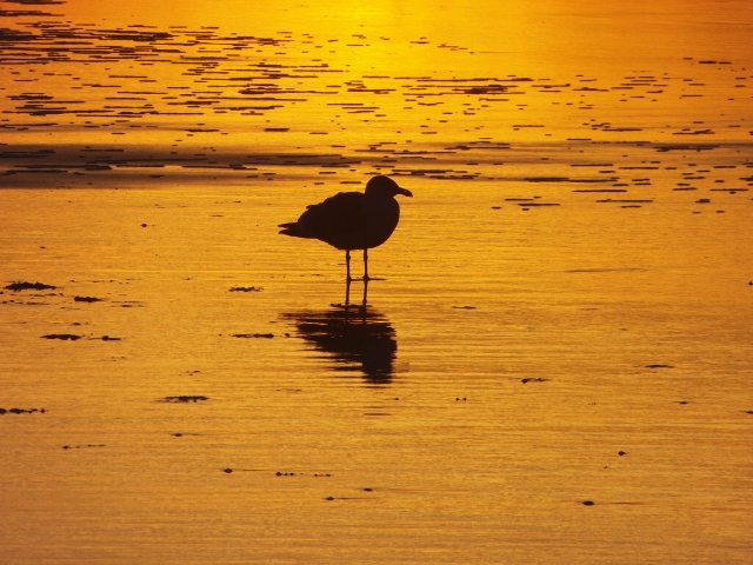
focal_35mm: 483
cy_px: 282
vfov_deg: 3.1
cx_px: 376
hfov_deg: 4.1
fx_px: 10507
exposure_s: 1/350
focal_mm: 86.1
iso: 100
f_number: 5.9
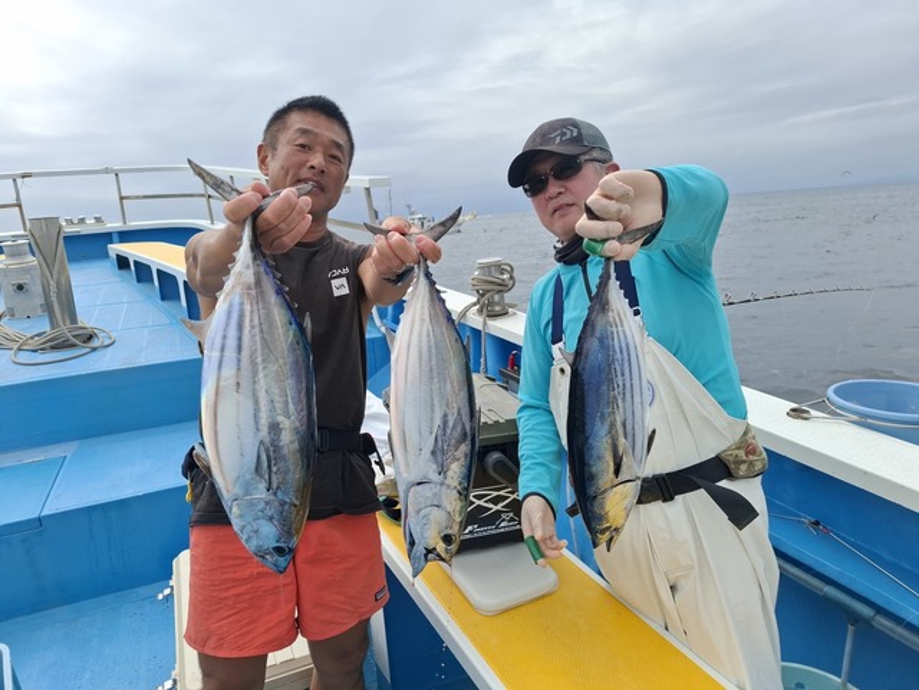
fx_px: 611
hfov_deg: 73.9
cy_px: 345
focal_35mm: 23
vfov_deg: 58.9
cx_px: 460
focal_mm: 5.54
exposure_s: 1/1949
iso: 50
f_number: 1.8
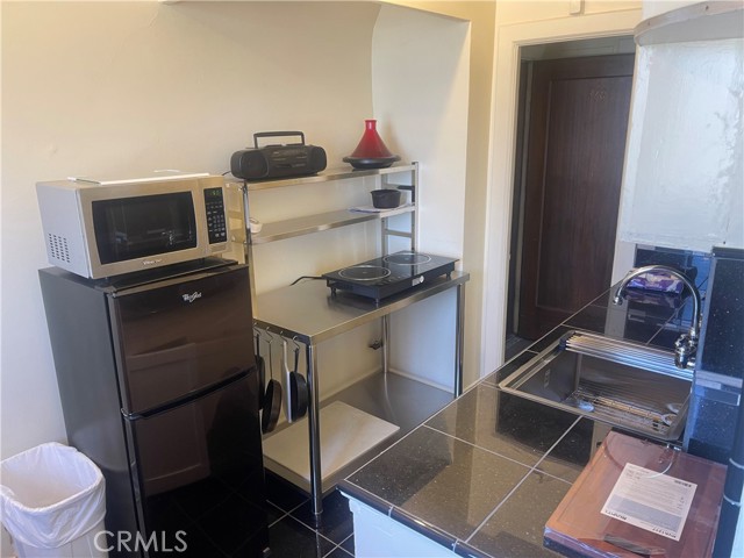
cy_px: 279
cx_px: 372
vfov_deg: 54.9
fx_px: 537
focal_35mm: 25
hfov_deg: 69.4
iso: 100
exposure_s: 1/60
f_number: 1.6
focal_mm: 5.1
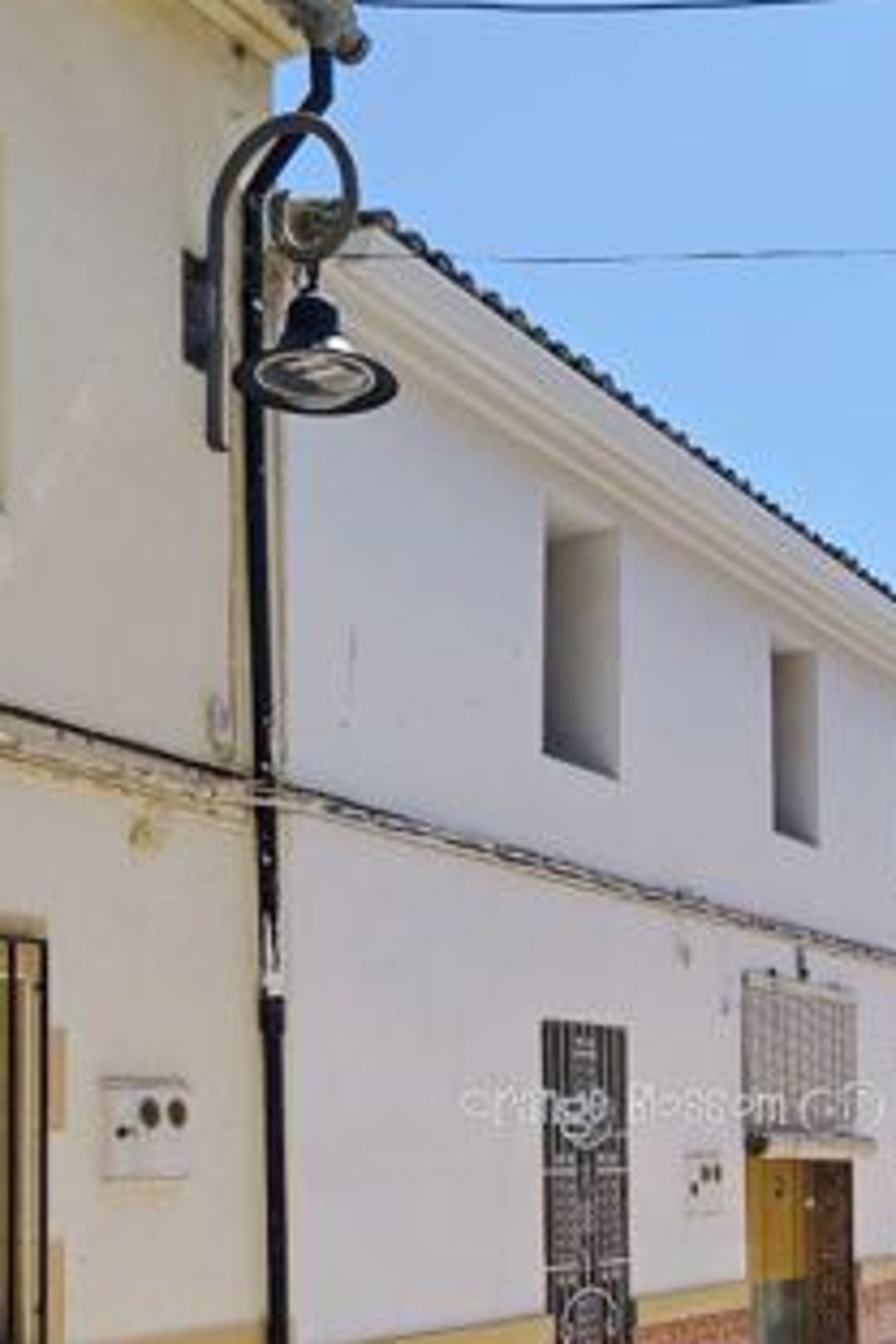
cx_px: 674
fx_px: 2016
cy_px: 1107
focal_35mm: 54
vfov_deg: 35.5
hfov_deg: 24.8
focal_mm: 6.3
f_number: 1.7
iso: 12
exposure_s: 1/1205
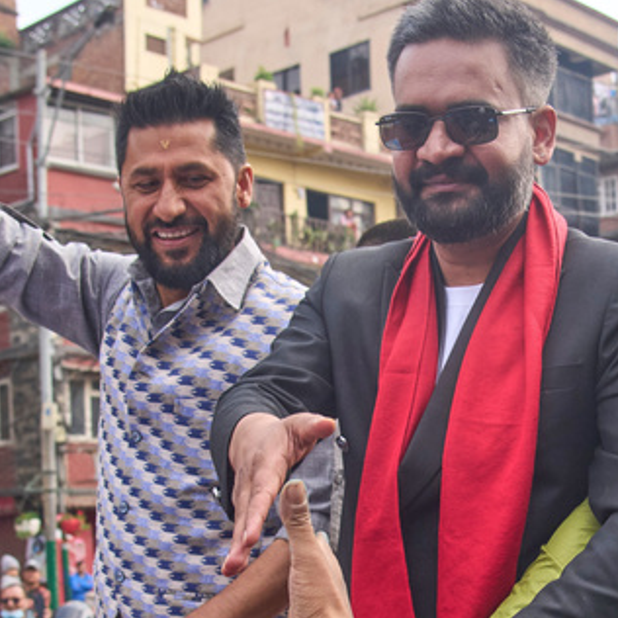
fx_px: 1333
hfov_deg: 25.8
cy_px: 554
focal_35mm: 66
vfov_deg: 25.3
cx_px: 469
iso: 400
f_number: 4.5
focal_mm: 24
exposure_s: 1/800
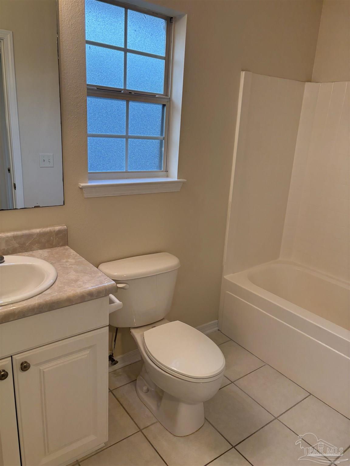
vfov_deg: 67.3
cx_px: 175
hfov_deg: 53.1
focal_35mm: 26
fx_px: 351
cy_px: 233
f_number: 1.6
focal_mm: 5.96
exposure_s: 1/120
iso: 100
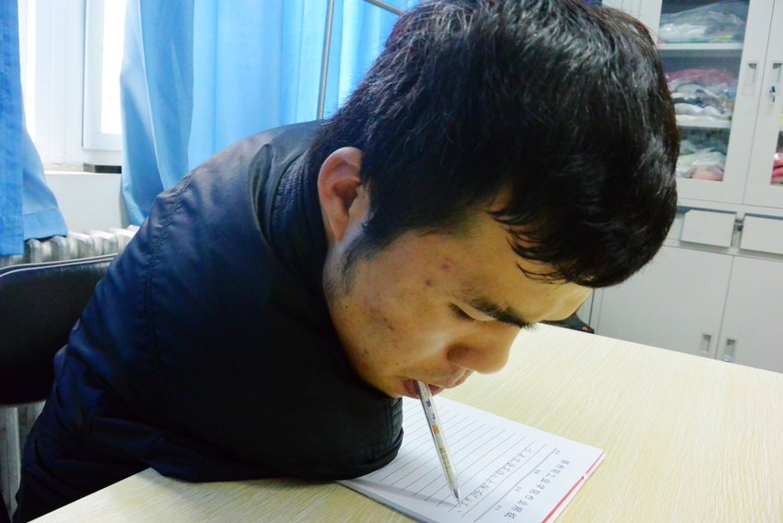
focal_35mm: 27
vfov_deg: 47.9
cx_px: 392
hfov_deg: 67.4
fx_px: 587
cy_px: 262
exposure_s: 1/60
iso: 1600
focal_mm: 10
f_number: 4.5
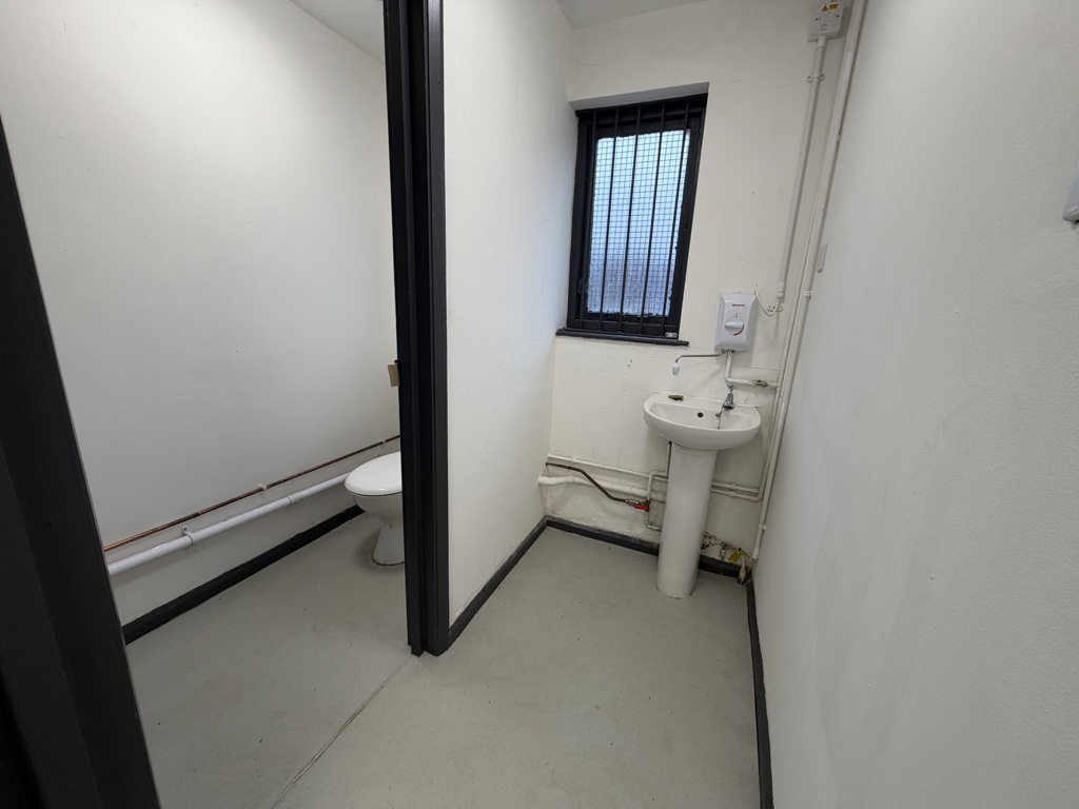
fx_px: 436
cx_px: 540
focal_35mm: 14
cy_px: 404
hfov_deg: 102.1
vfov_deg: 85.7
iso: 100
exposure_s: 1/100
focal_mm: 2.22
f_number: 2.2
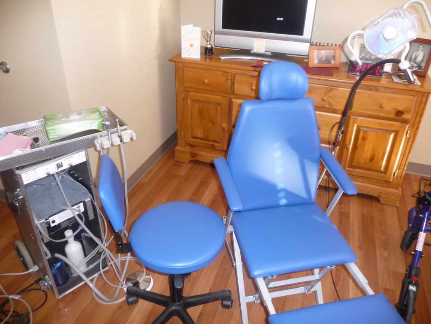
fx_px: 349
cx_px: 216
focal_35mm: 28
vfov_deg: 49.7
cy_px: 162
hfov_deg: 63.4
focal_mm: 4.7
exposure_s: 1/30
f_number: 3.3
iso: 250
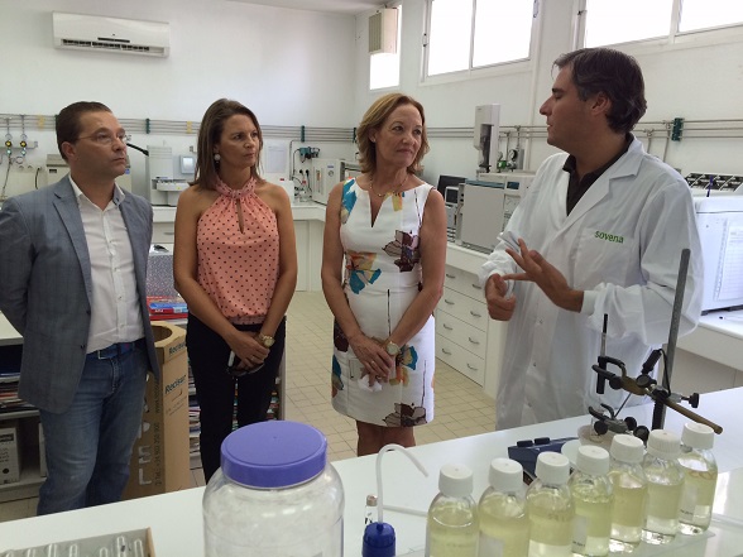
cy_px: 278
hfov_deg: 61.7
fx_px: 622
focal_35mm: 29
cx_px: 372
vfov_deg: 48.2
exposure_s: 1/33
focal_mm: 4.15
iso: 50
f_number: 2.2
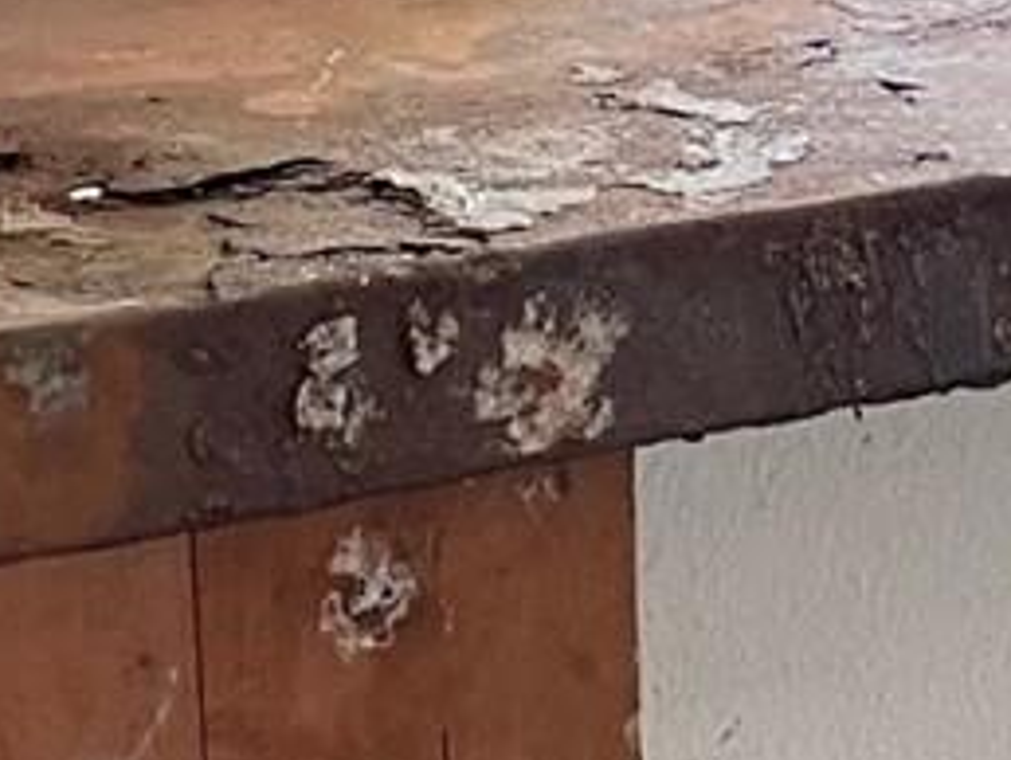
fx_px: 4707
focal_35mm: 161
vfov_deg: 9.1
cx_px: 1211
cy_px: -121
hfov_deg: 12.0
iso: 125
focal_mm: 4.2
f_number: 1.6
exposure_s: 1/82
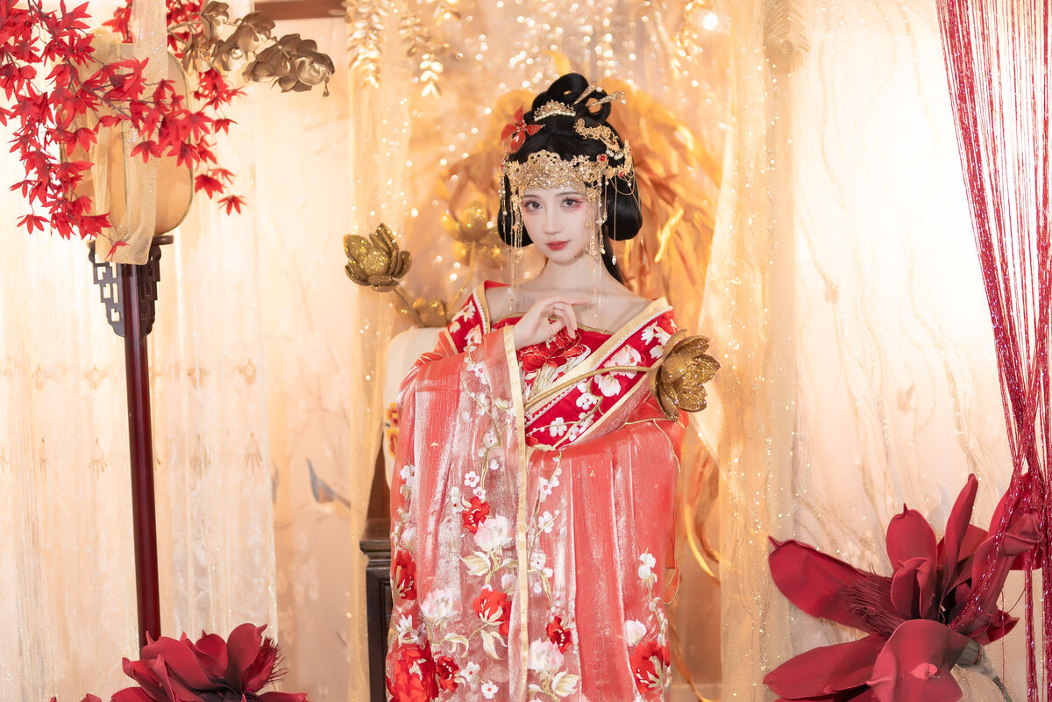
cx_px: 526
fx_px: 2484
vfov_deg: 16.1
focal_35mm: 85
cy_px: 351
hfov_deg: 23.9
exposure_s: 1/250
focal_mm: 85
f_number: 1.4
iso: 100
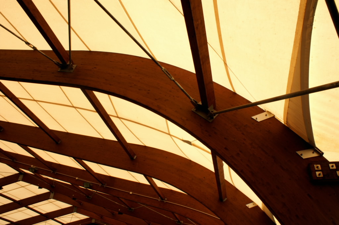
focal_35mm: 27
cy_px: 112
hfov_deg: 67.4
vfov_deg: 47.8
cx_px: 170
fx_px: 254
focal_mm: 18
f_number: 22
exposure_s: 1/30
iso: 400
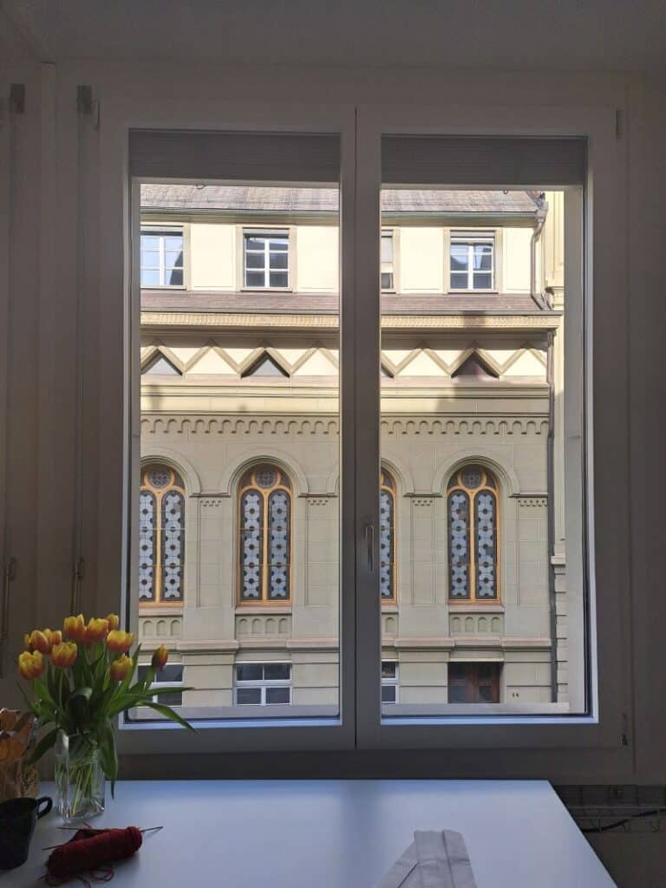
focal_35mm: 24
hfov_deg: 56.8
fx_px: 616
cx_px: 333
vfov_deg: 71.6
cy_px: 444
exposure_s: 1/350
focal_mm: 5.23
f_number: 1.8
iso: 50
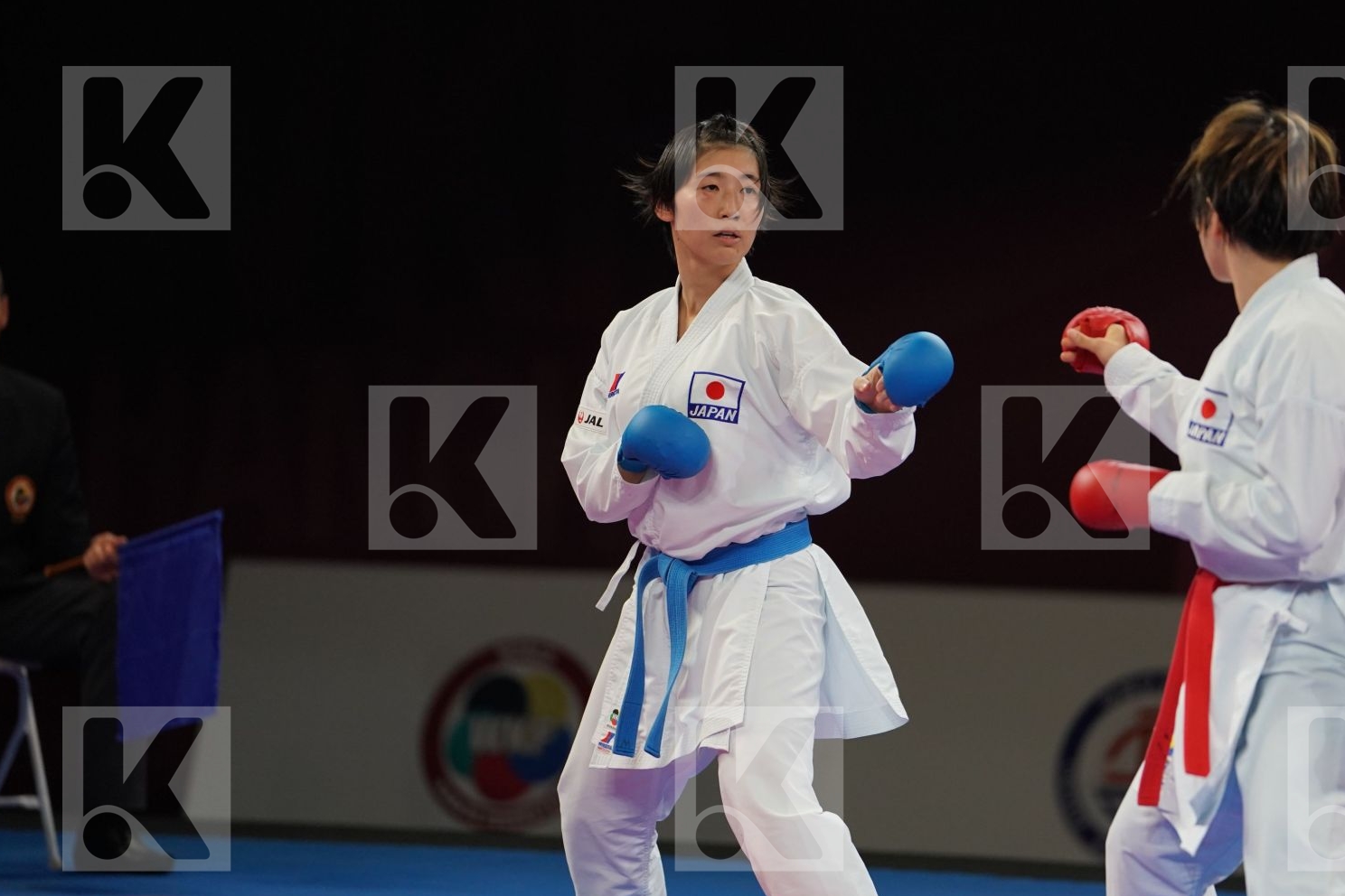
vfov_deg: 5.7
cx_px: 759
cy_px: 468
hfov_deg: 8.5
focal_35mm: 242
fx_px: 9041
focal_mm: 200
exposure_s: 1/1000
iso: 1600
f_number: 2.8
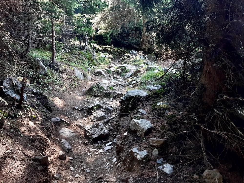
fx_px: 183
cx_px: 122
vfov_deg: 53.1
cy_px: 92
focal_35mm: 26
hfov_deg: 67.3
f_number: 1.7
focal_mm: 3.92
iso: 64
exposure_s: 1/50
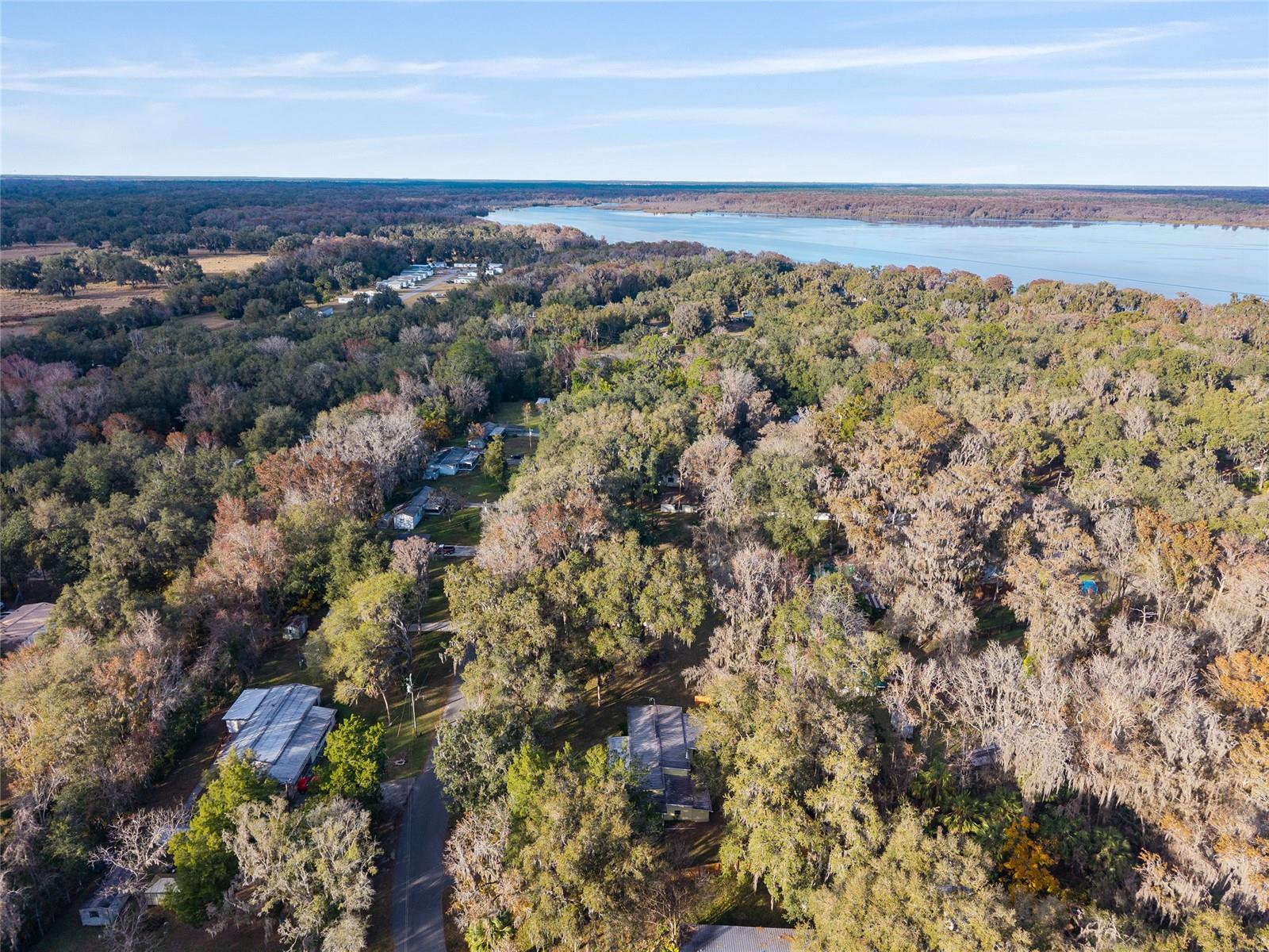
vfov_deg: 56.8
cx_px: 634
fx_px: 880
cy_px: 476
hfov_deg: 71.6
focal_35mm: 24
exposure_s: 1/2000
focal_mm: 8.67
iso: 230
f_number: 1.8
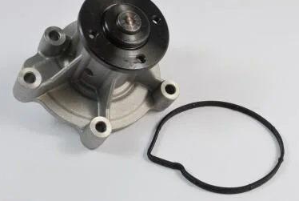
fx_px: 491
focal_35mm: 59
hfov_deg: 33.9
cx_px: 153
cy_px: 91
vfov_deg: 23.1
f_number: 10
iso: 100
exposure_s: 1/13
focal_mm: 32
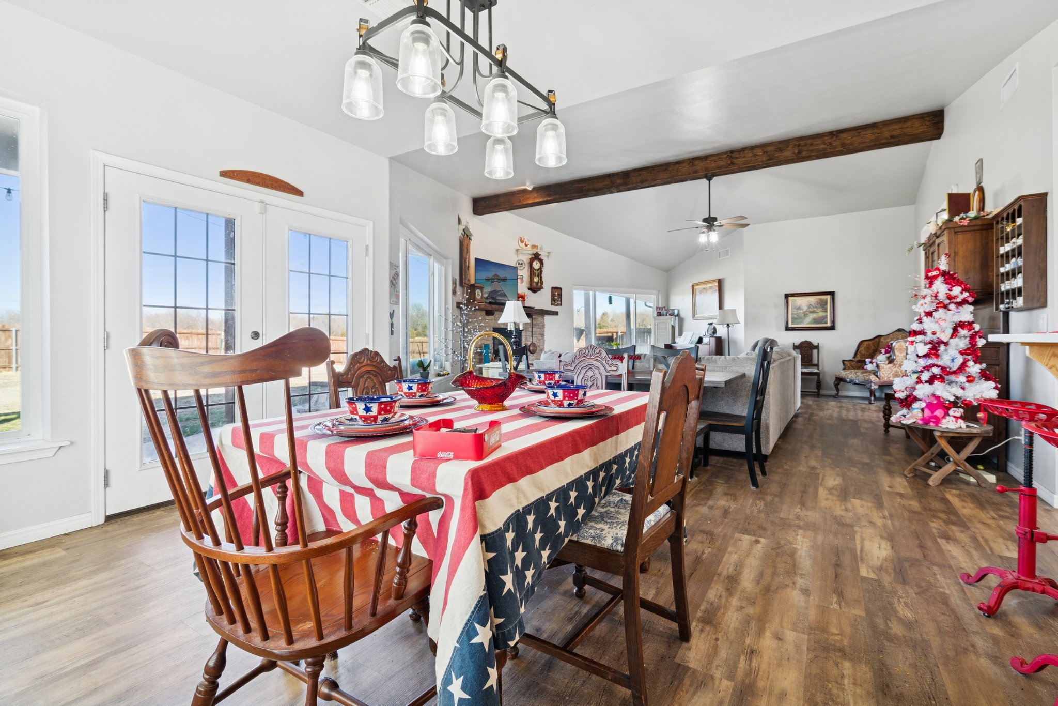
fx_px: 470
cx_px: 529
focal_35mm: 16
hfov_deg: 96.7
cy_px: 353
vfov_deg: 73.8
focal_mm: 16
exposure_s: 1/20
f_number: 7.1
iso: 200
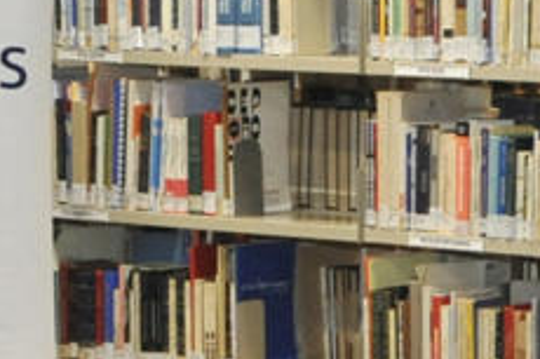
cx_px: 608
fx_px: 3642
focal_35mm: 243
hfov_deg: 8.4
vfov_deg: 5.5
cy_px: 754
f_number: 8
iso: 2500
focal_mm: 31
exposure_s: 1/100
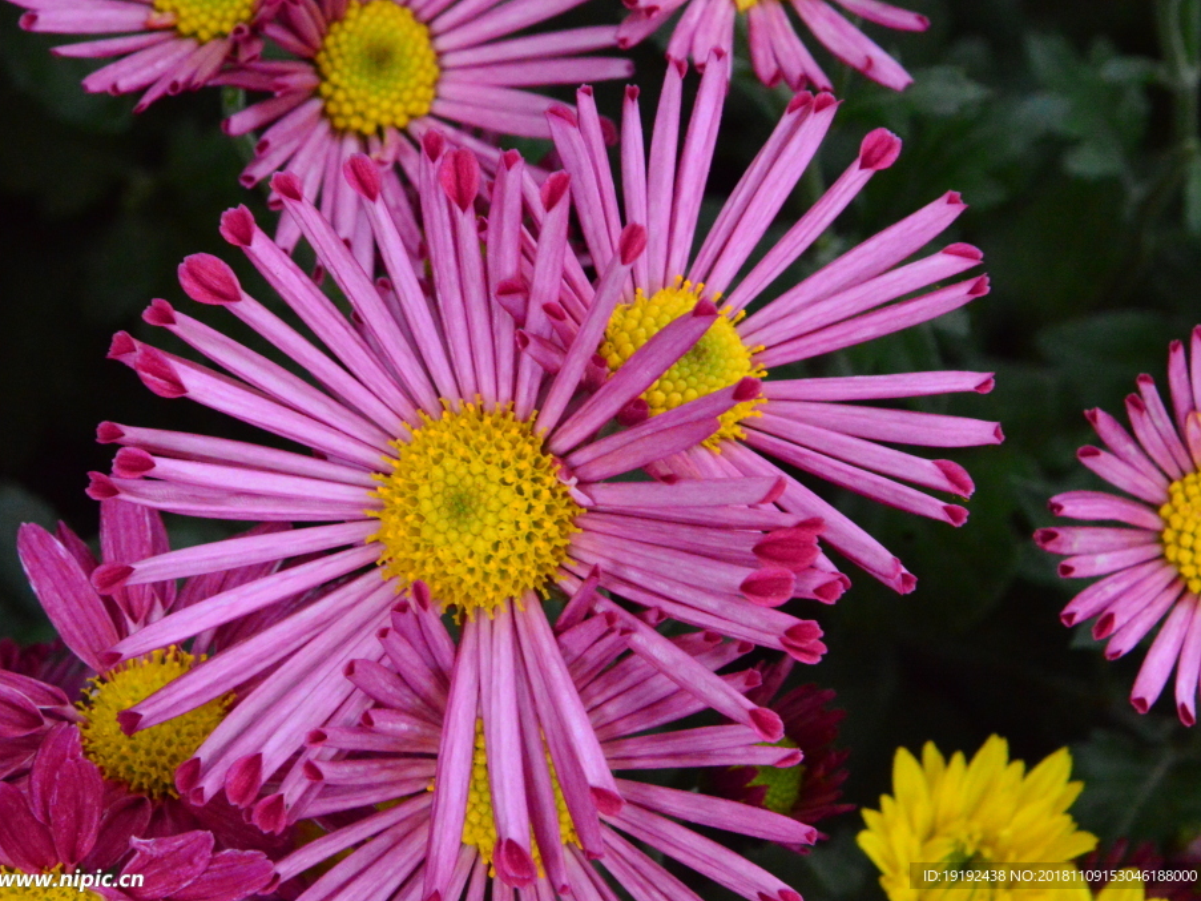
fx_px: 11344
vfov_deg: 4.5
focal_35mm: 327
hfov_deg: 6.1
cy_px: 449
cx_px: 544
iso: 6400
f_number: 22
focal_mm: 200
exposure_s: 1/200
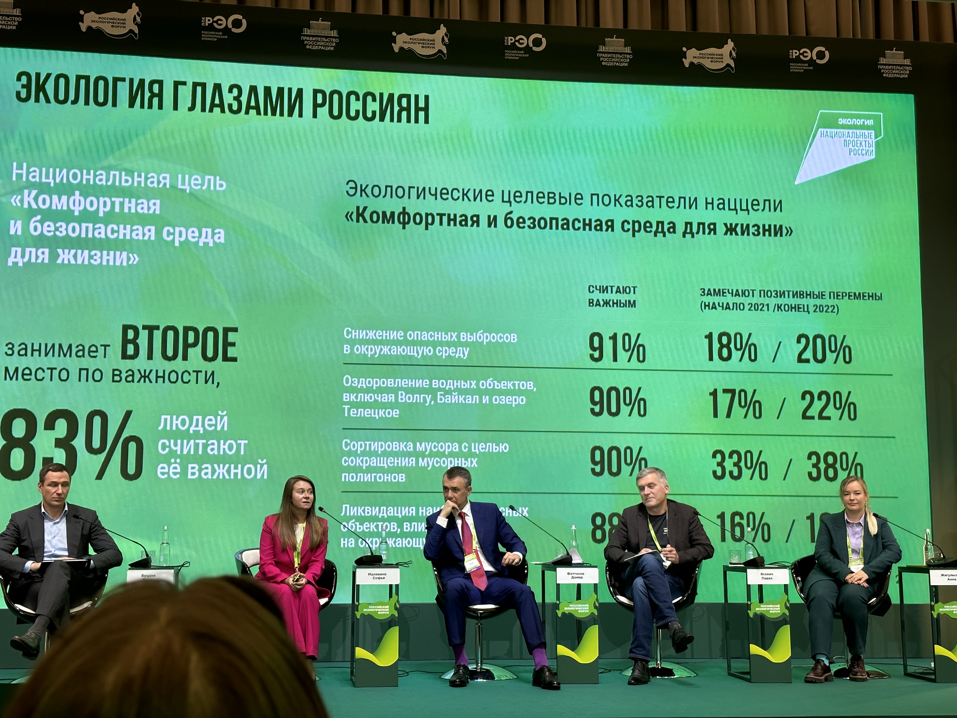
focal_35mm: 48
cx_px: 478
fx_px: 1327
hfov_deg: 39.7
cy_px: 359
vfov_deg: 30.3
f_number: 1.78
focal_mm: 6.86
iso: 80
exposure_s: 1/96
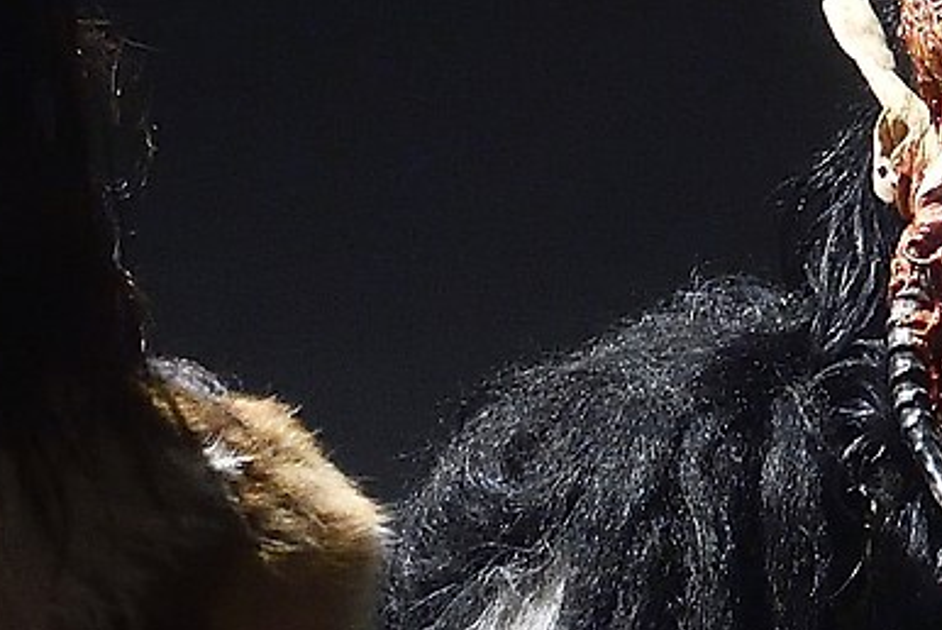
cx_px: 1174
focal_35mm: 326
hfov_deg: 6.3
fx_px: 8539
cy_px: 801
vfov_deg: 4.2
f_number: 3.2
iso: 2000
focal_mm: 35
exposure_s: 1/80
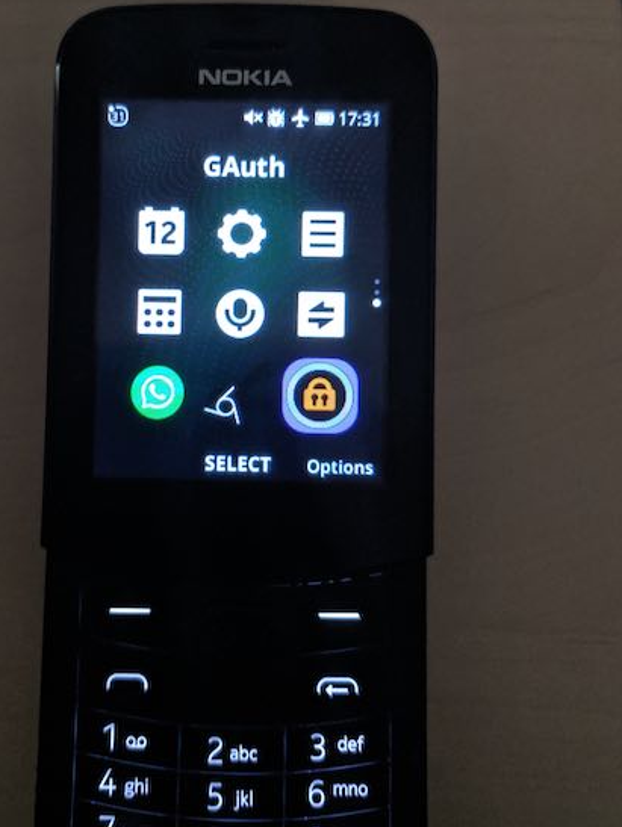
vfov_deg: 48.7
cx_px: 206
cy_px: 345
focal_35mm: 38
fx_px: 909
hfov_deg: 37.3
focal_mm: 4.67
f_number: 2
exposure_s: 1/50
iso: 511
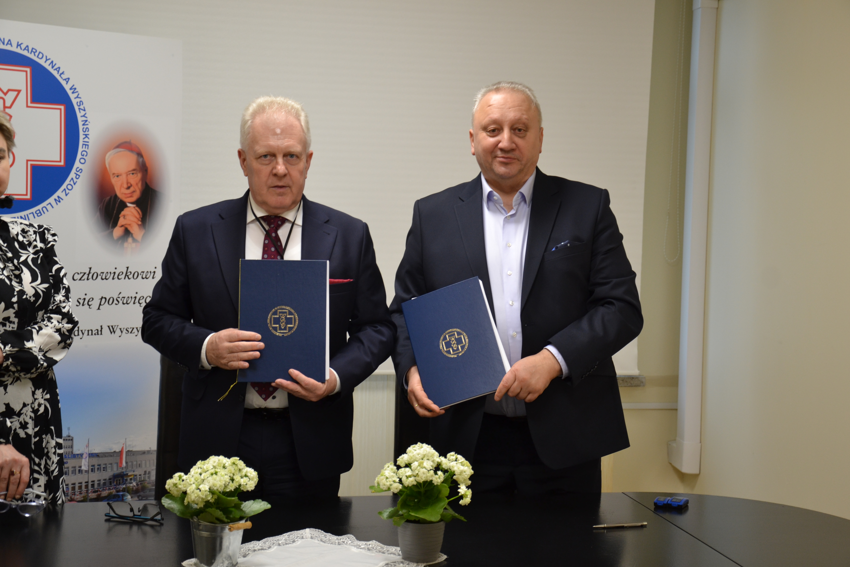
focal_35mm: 60
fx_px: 1417
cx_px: 425
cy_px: 284
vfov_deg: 22.6
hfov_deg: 33.4
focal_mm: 40
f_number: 4.5
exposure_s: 1/30
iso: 400
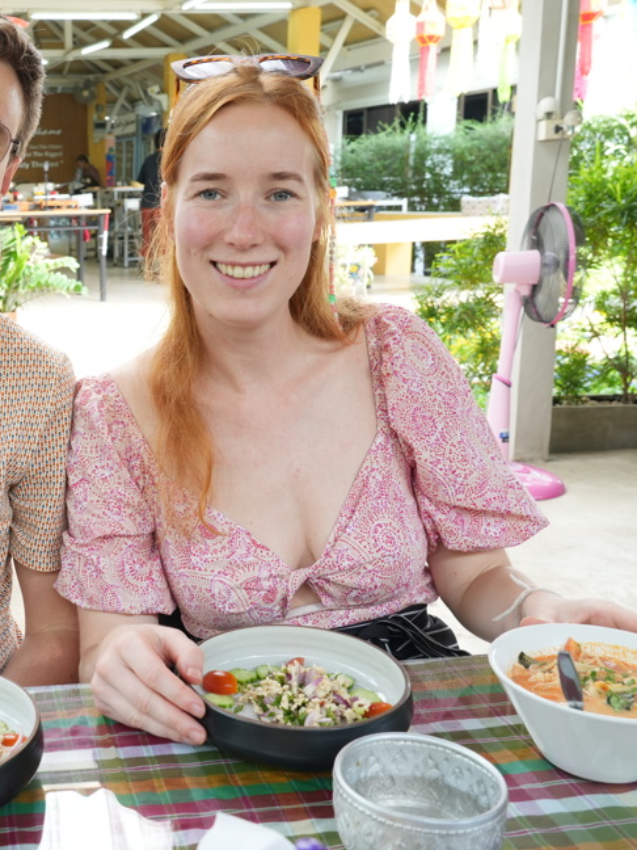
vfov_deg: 45.8
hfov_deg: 33.0
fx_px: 1006
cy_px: 416
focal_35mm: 41
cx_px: 41
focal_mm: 27
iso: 800
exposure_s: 1/60
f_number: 8
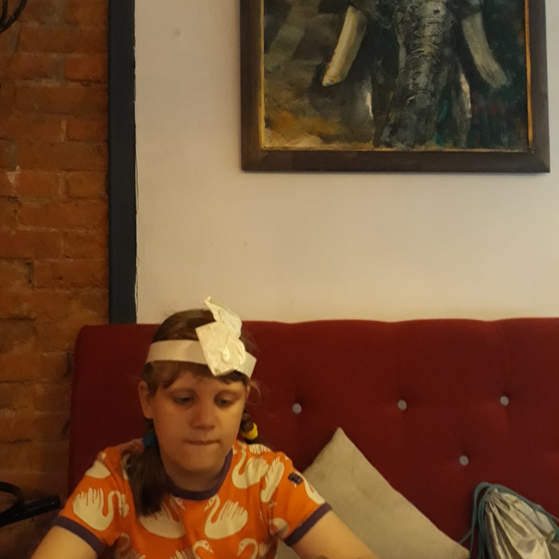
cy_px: 242
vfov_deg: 50.9
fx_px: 585
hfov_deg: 51.1
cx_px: 279
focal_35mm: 32
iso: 500
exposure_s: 1/25
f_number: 1.7
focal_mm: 3.71
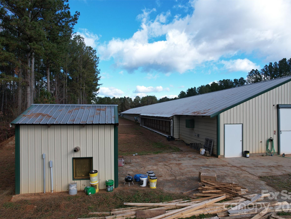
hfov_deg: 71.6
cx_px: 149
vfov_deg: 56.8
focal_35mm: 24
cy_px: 110
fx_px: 202
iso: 110
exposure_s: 1/1000
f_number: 2.8
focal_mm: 8.38
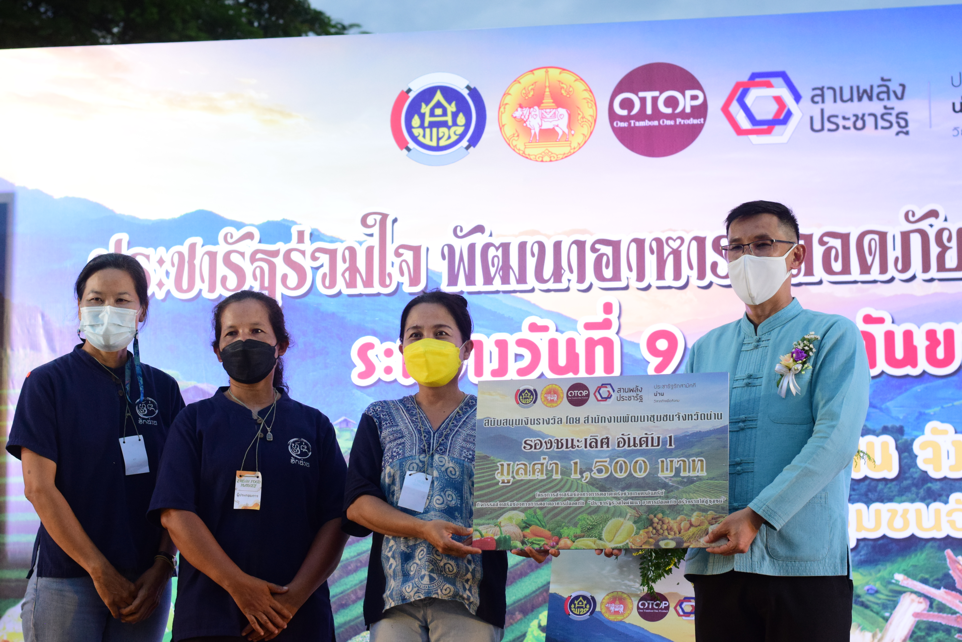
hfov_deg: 27.0
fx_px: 2005
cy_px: 321
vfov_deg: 18.2
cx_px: 481
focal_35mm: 75
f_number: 4.5
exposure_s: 1/250
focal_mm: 50
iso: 2000
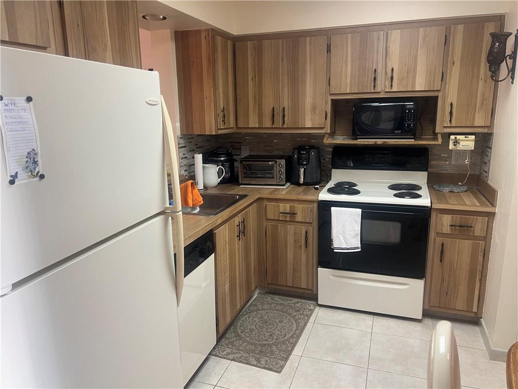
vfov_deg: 53.1
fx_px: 389
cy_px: 194
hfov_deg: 67.3
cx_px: 259
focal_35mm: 26
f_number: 1.5
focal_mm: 5.7
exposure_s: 1/60
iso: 80
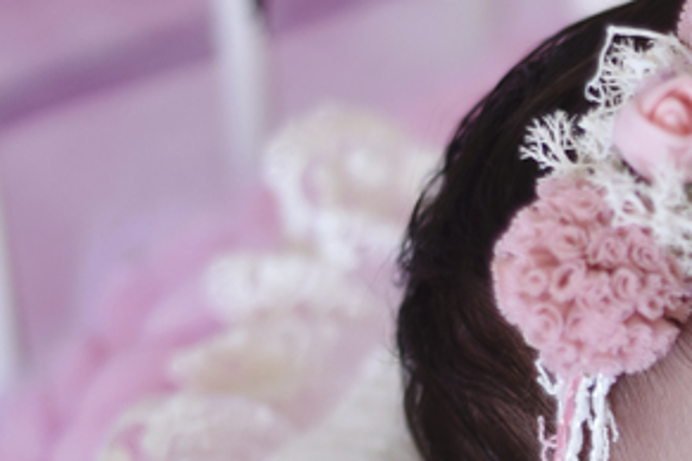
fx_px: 3959
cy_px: 669
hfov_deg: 9.4
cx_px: 1306
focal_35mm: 206
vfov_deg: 6.6
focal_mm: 50
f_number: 2.5
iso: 320
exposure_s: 1/200
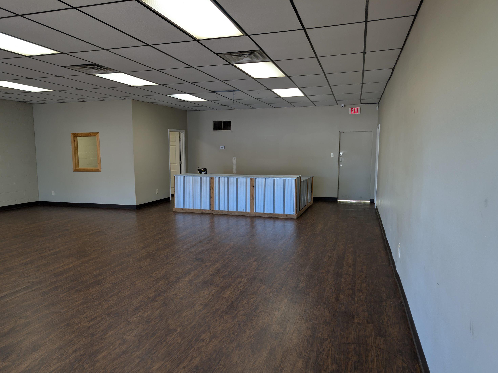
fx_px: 360
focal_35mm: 25
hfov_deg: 69.4
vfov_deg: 54.9
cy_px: 193
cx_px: 243
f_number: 1.68
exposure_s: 1/120
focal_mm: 6.9
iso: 108
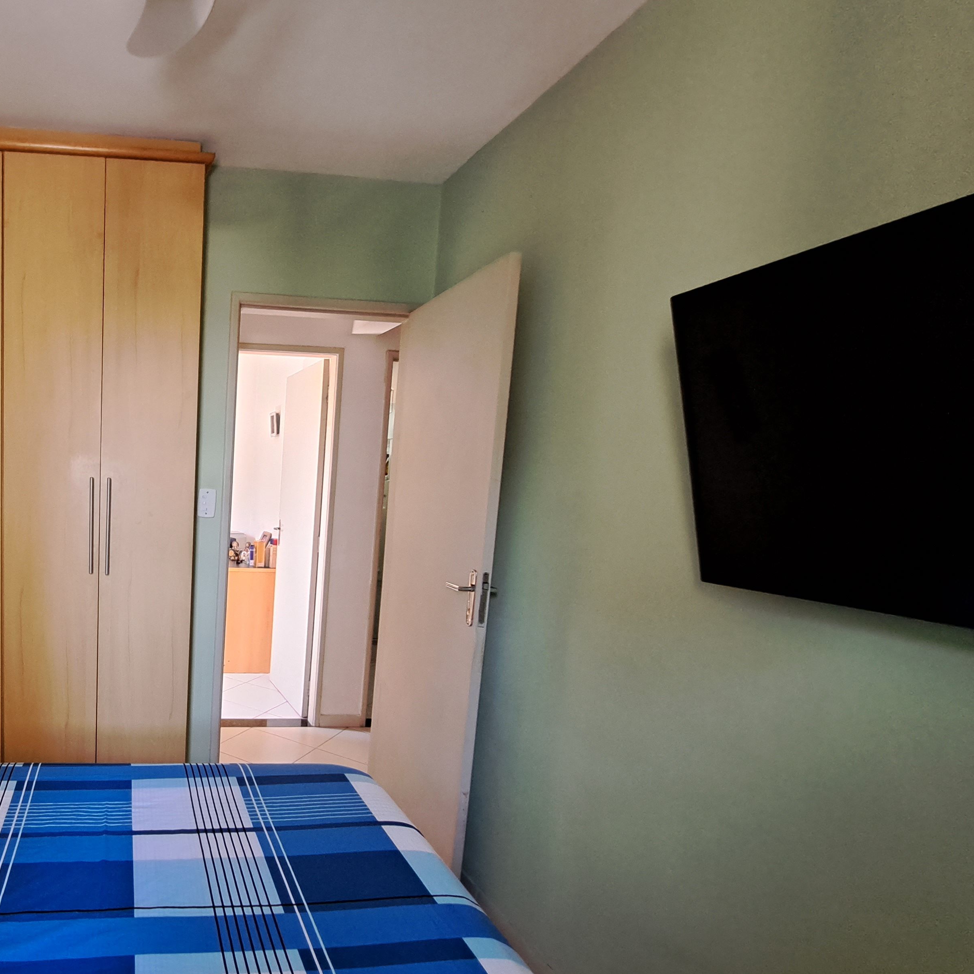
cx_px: 182
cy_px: 546
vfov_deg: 77.4
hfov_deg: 69.4
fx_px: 605
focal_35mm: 19
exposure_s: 1/50
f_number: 2.2
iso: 200
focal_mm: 1.74
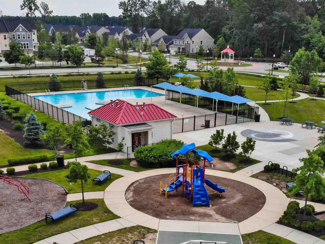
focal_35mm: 41
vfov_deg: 34.4
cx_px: 172
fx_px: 385
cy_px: 182
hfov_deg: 45.8
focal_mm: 4.5
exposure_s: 1/160
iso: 400
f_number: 2.8
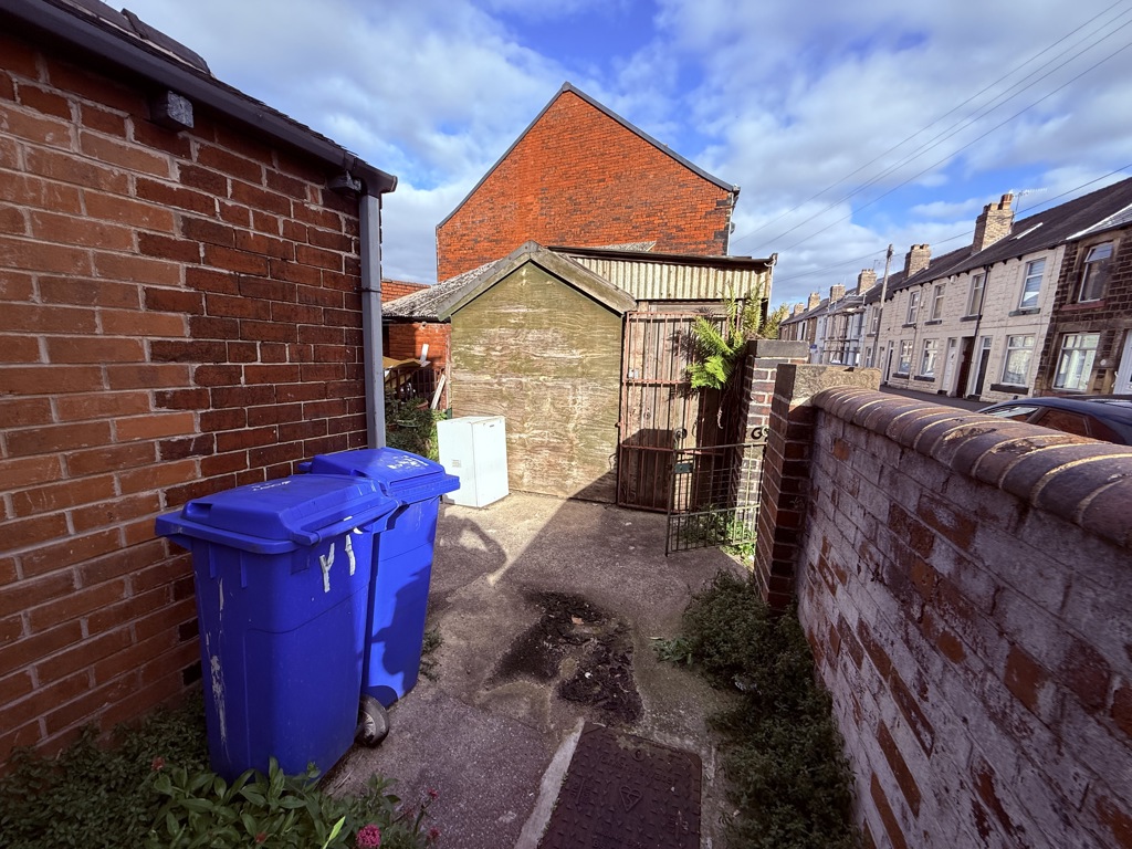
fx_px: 458
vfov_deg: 85.7
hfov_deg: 102.1
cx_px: 566
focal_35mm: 14
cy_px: 424
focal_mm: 2.22
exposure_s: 1/1339
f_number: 2.2
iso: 64
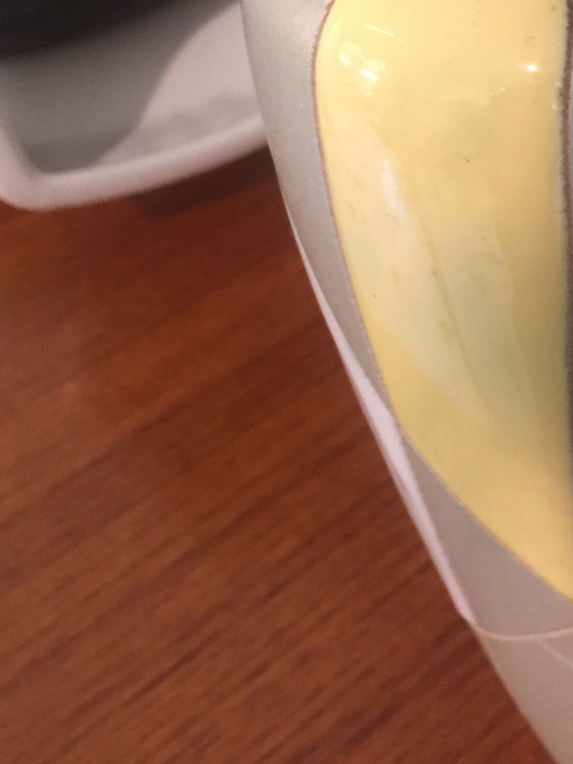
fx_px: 1413
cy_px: 223
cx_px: 538
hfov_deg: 22.3
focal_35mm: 64
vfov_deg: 29.9
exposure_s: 1/33
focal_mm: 4.15
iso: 200
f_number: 2.2
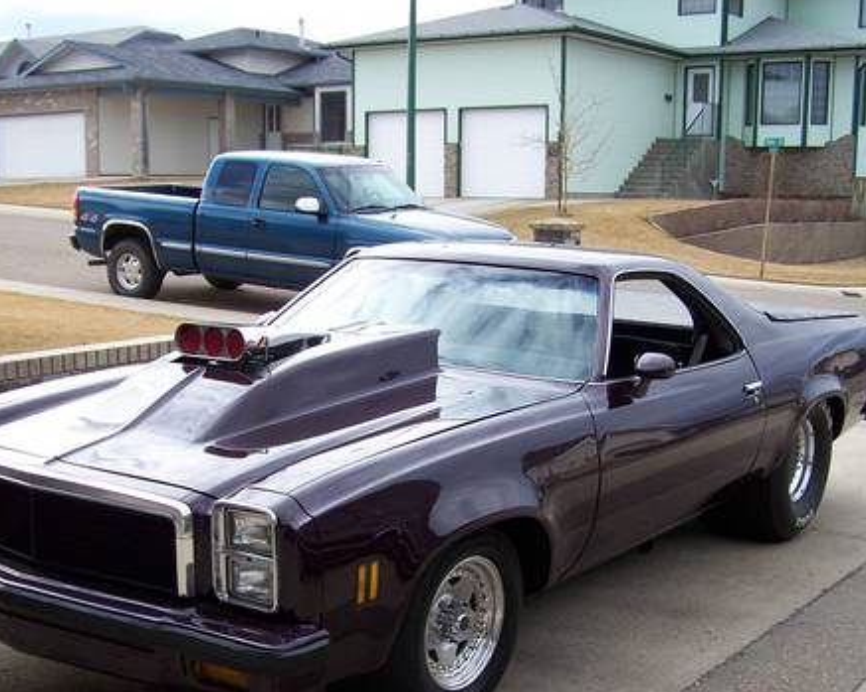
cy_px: 441
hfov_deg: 36.7
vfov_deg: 29.5
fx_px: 1306
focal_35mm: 51
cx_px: 416
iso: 80
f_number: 2.8
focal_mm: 6.3
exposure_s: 1/400
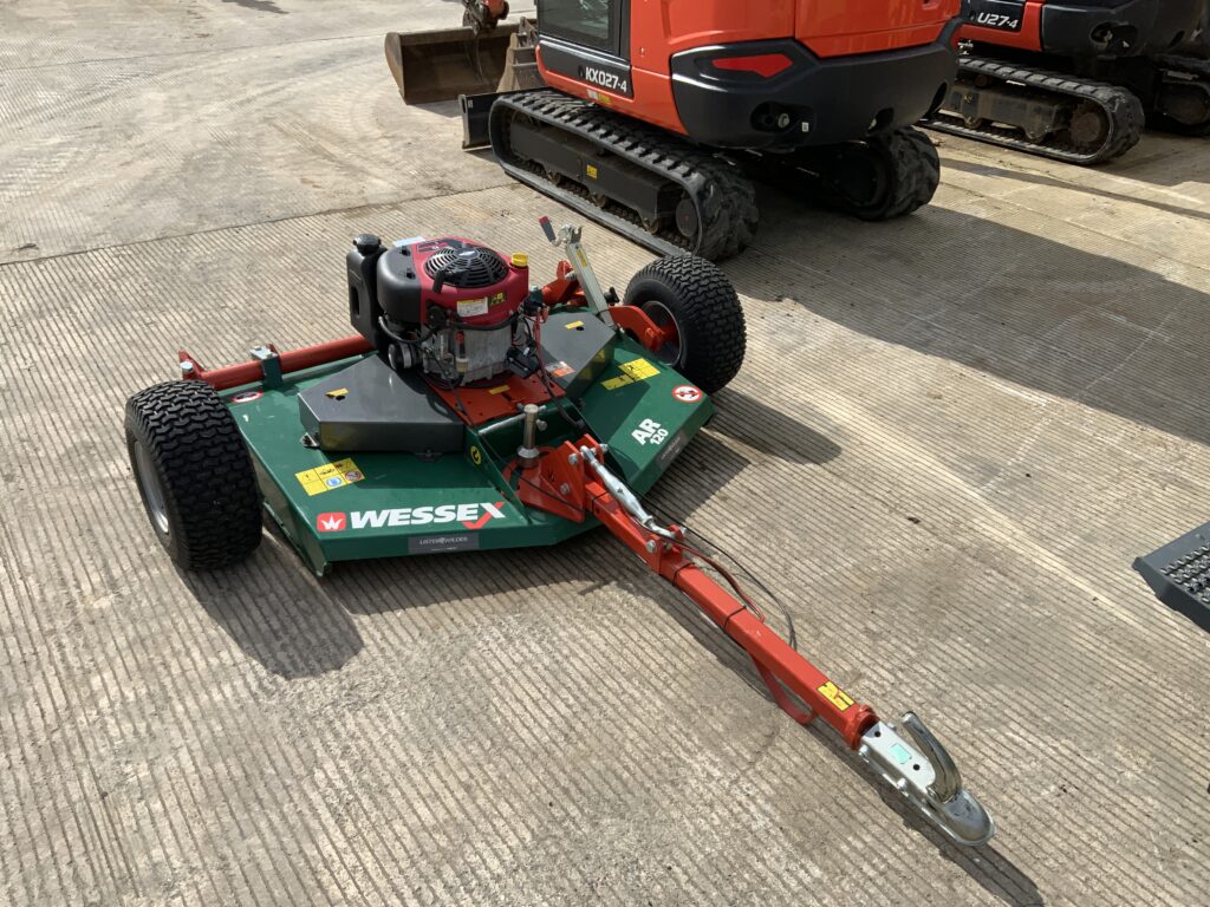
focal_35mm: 29
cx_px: 605
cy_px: 454
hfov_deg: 61.7
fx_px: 1014
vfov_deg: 48.2
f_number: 1.8
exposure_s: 1/2320
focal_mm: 3
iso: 20
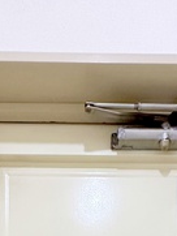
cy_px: 435
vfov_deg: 21.3
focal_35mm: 54
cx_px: 89
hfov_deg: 27.1
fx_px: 368
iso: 200
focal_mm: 2.22
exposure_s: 1/95
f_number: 2.2
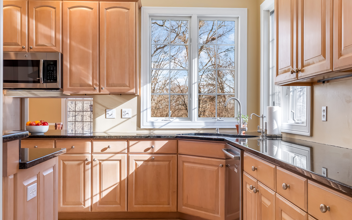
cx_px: 172
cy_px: 114
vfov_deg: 38.3
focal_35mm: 33
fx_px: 317
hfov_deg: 58.1
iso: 100
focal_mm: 26
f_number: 7.1
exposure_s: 1/4
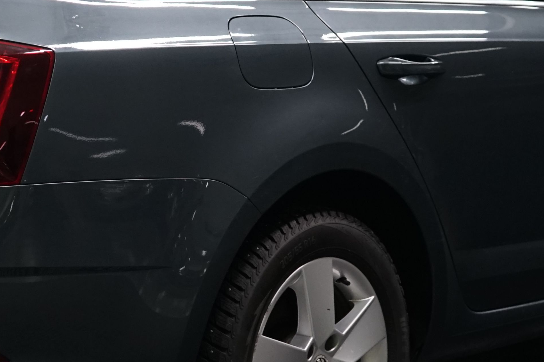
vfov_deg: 12.8
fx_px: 1617
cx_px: 168
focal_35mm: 107
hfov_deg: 19.0
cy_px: 122
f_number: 4.5
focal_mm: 34
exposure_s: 1/30
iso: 1000
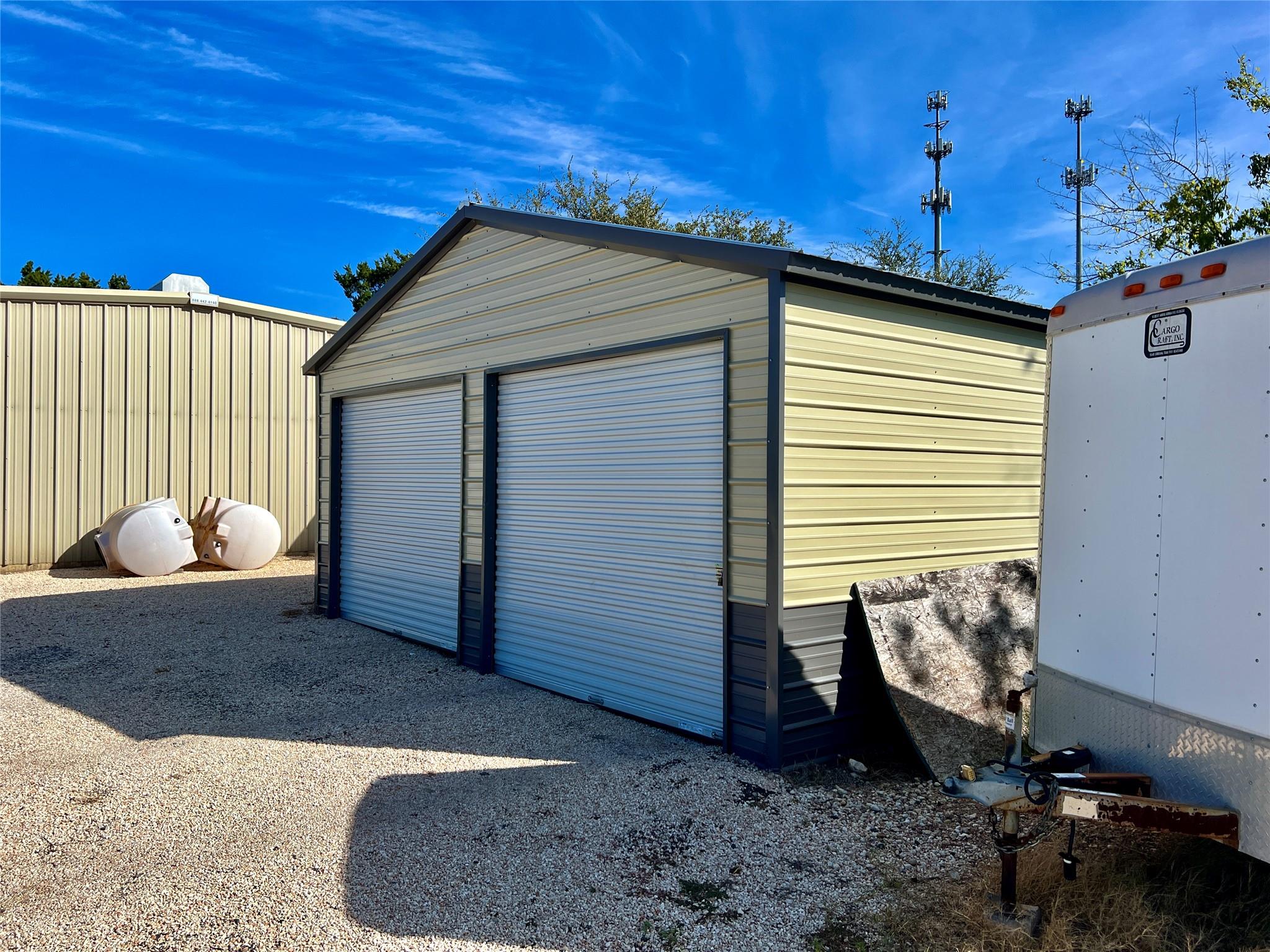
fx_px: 954
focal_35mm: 26
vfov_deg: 53.1
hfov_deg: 67.3
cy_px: 476
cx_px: 635
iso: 50
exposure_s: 1/5882
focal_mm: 5.7
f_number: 1.5
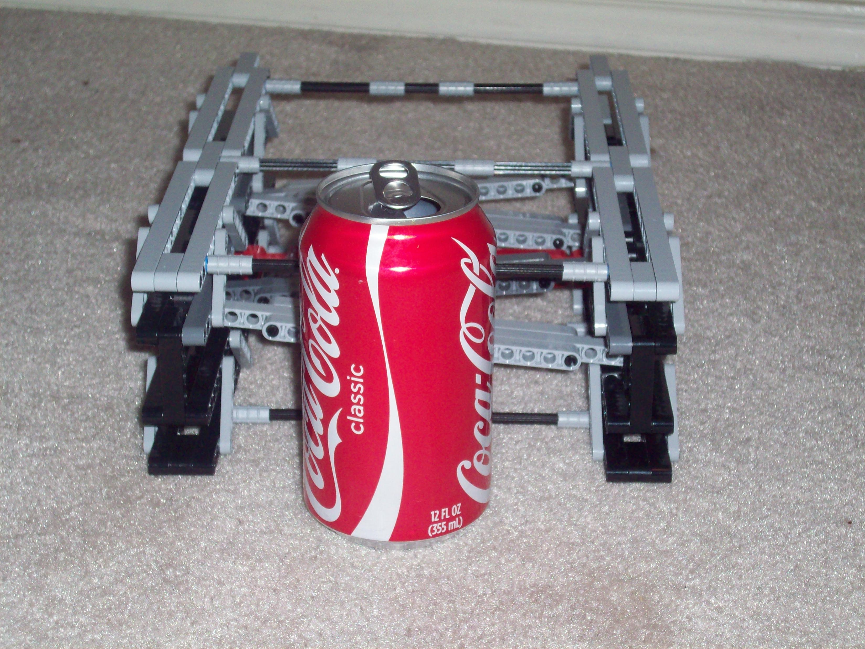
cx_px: 432
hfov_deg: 25.3
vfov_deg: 19.1
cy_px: 324
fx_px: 1924
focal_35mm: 77
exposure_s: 1/71.5
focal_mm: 12.8
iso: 160
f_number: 4.2
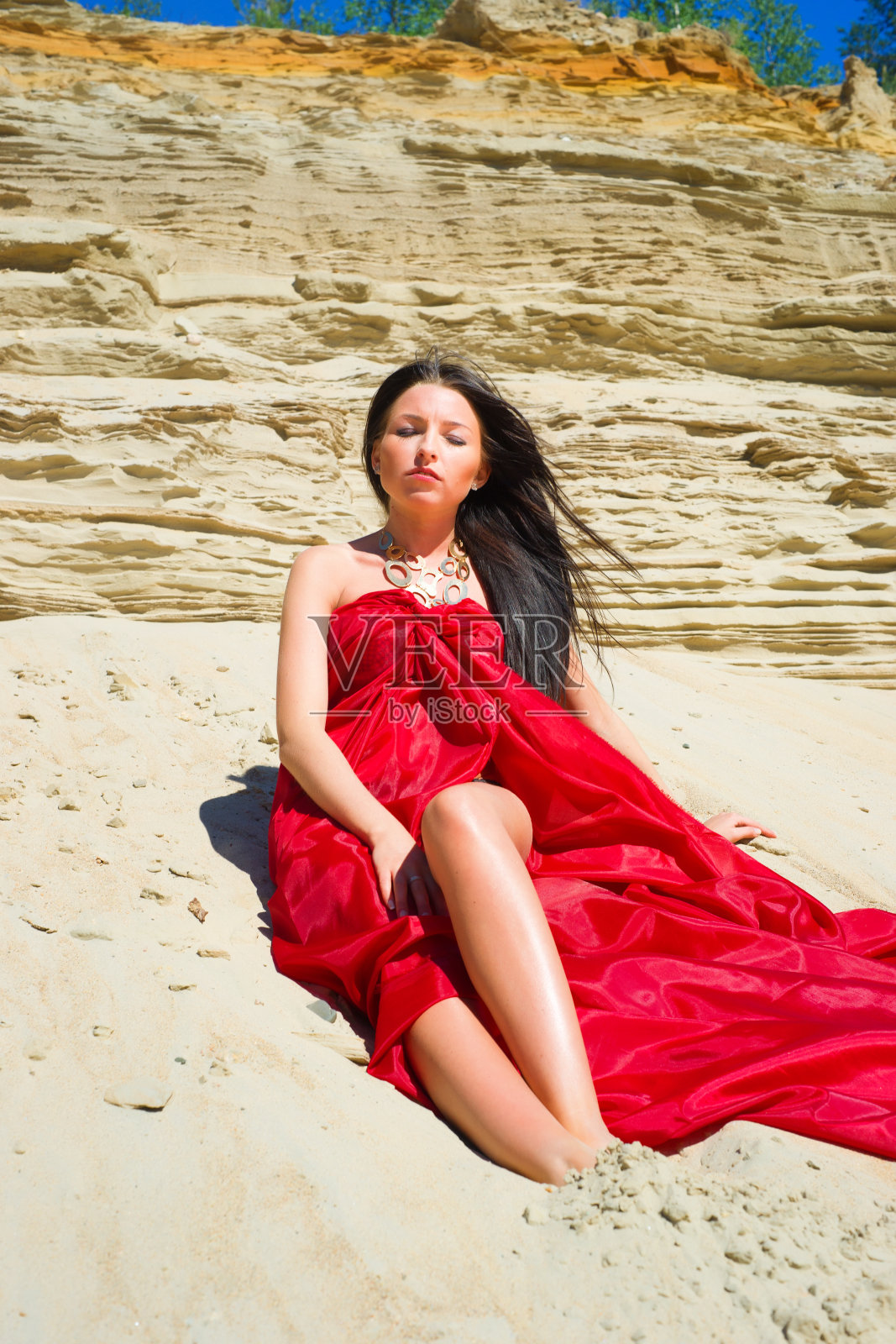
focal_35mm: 50
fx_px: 1866
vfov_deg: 39.6
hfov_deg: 27.0
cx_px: 448
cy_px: 672
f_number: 8
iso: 200
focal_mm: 50
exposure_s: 1/160
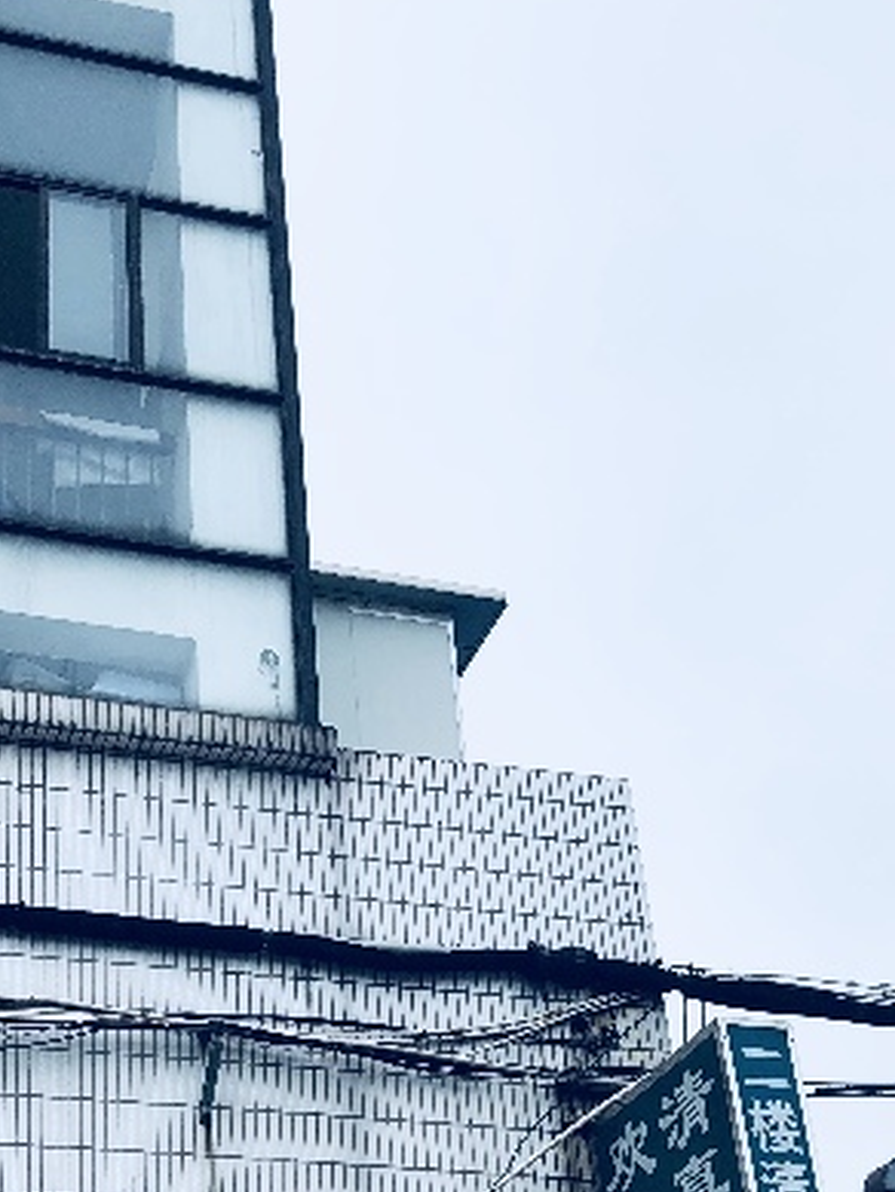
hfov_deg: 25.0
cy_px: 844
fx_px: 1998
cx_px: 233
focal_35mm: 58
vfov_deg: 32.8
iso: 20
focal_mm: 4
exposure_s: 1/842
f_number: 1.8
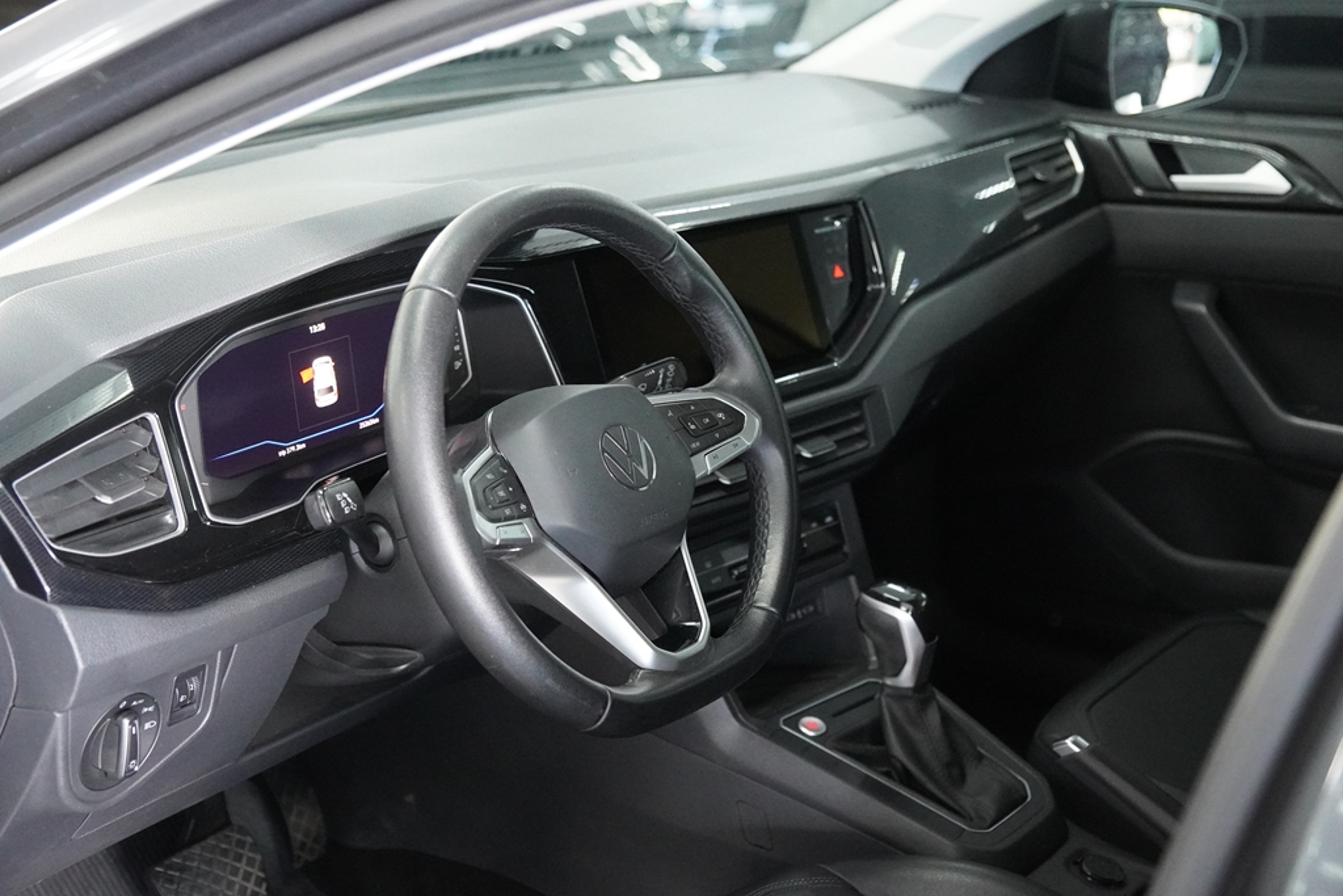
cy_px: 448
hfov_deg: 34.2
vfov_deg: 23.2
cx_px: 672
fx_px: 2183
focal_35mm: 58
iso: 6400
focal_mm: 39
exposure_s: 1/100
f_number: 2.8
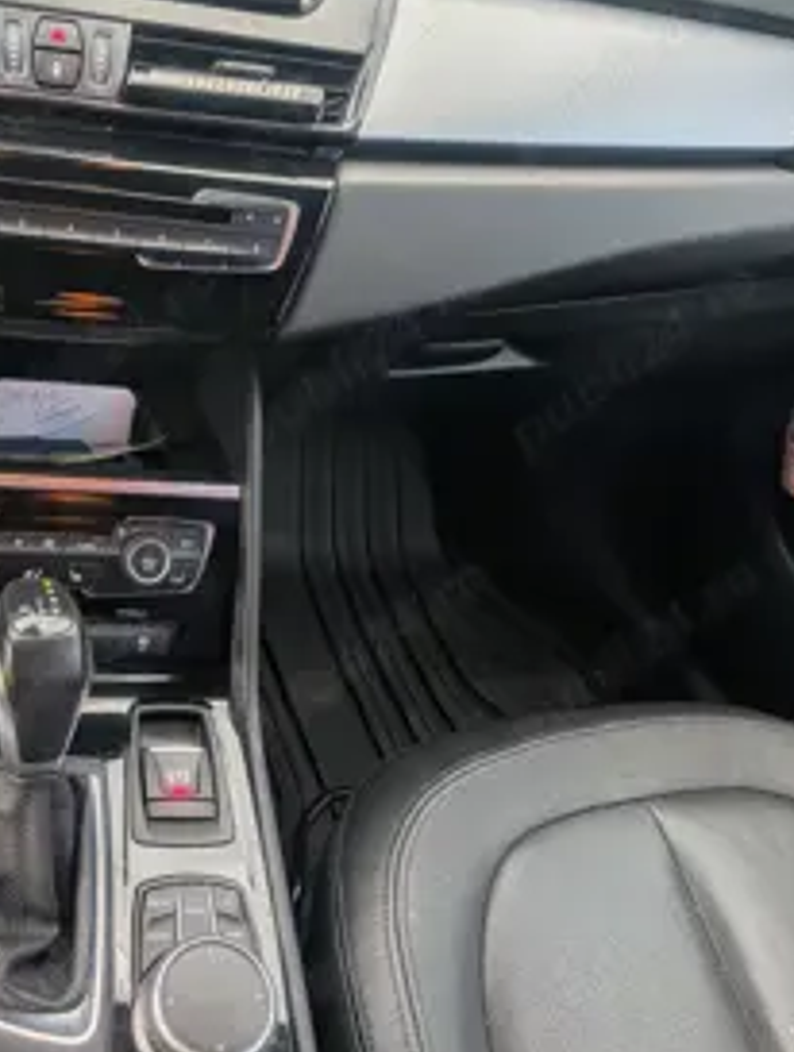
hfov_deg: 40.0
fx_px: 1066
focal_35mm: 35
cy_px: 420
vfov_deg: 52.2
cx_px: 227
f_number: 1.68
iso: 22
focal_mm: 6.9
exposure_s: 1/124
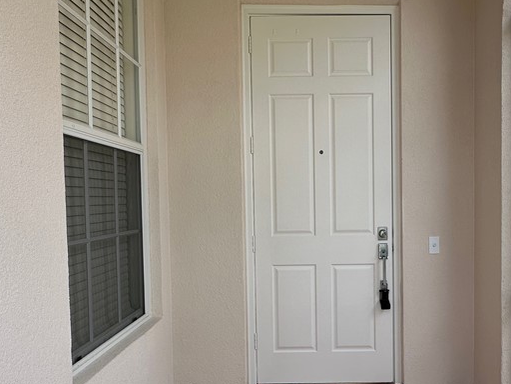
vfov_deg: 49.7
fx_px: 413
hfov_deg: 62.4
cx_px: 325
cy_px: 213
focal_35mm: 28
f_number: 2.2
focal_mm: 2.22
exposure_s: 1/302
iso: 40
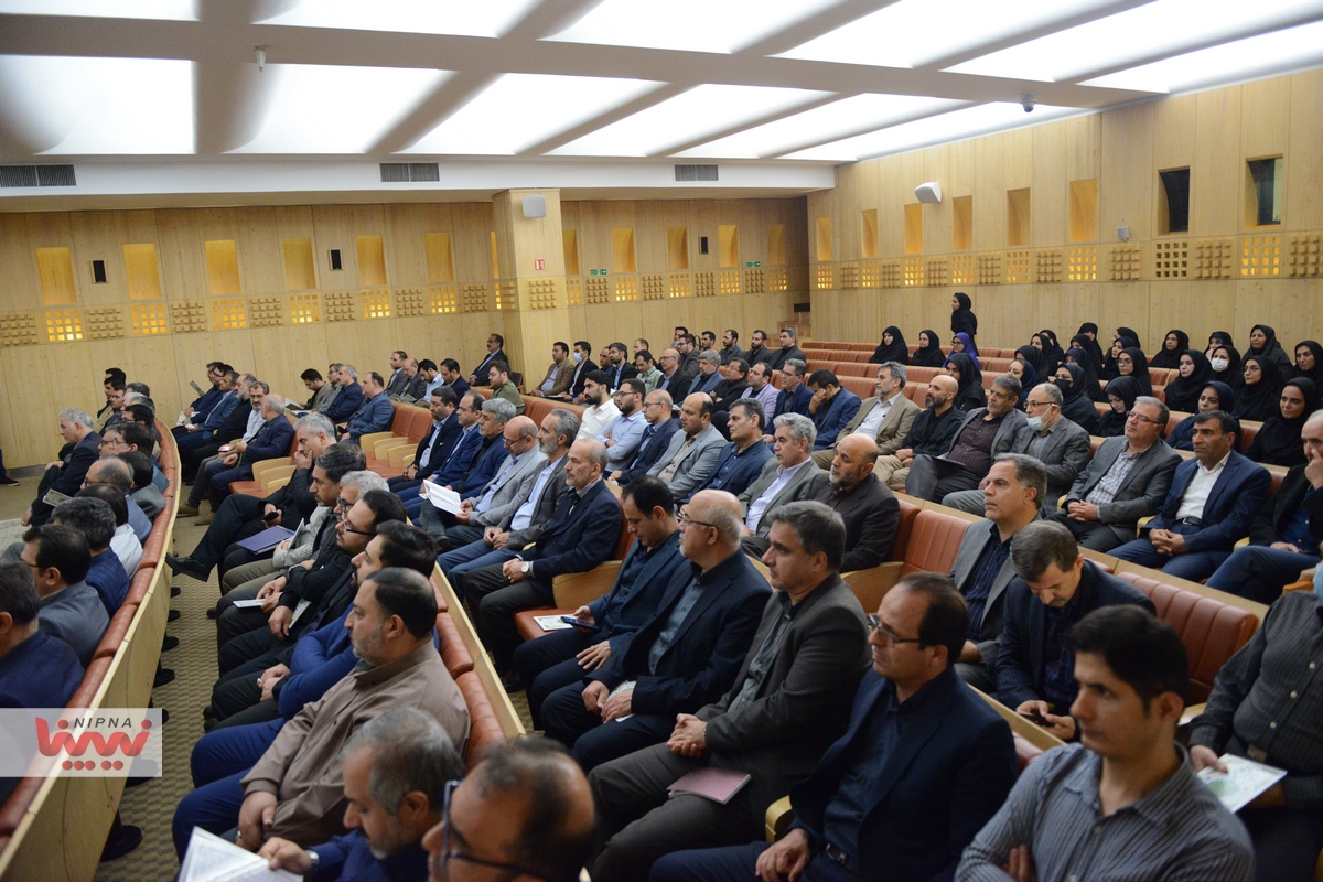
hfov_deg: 73.7
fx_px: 882
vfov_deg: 53.1
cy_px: 441
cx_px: 662
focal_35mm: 24
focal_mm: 24
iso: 5000
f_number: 2.8
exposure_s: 1/100
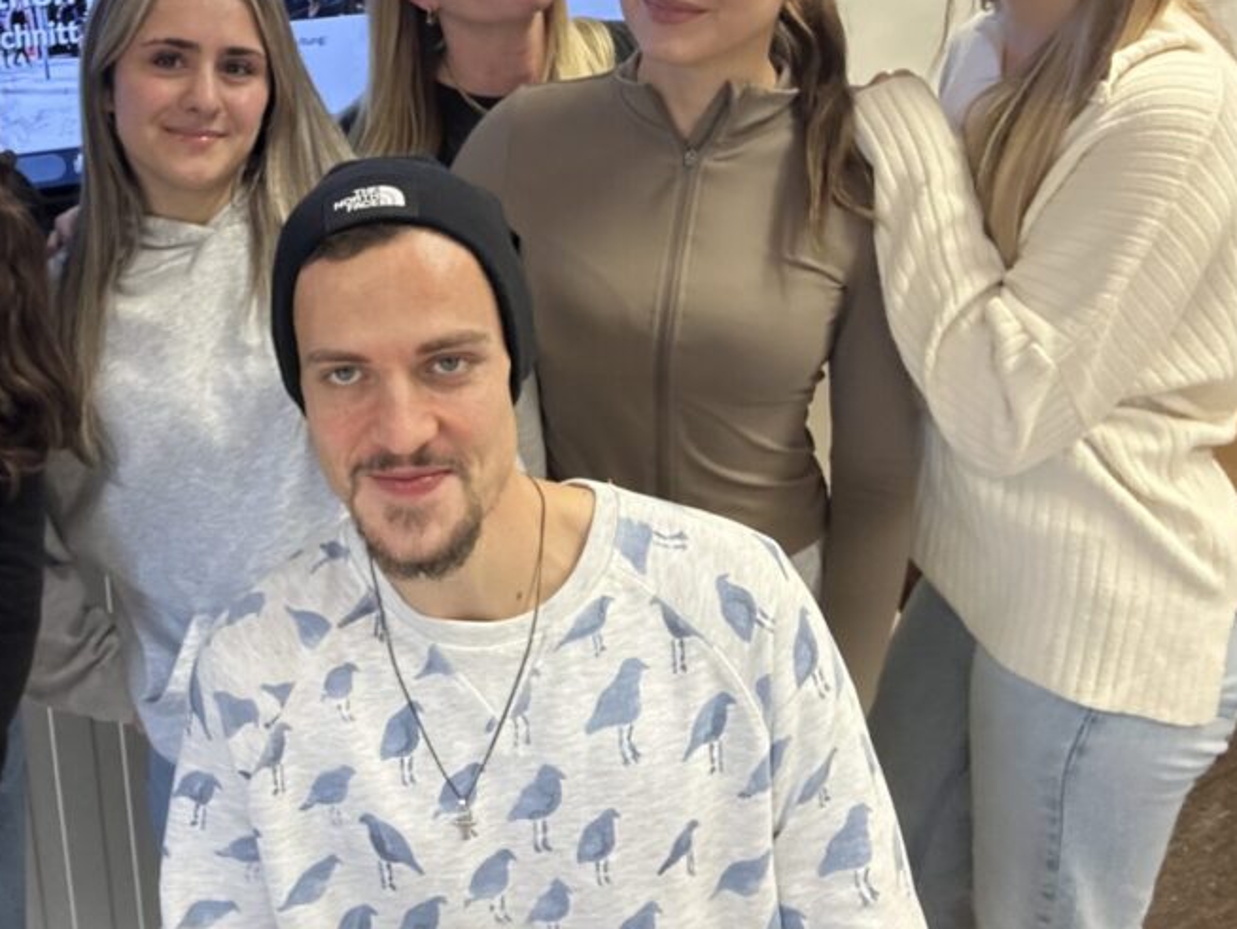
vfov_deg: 38.4
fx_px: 1287
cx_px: 320
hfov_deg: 49.4
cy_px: 204
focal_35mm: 36
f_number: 1.9
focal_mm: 2.69
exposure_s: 1/50
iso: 200
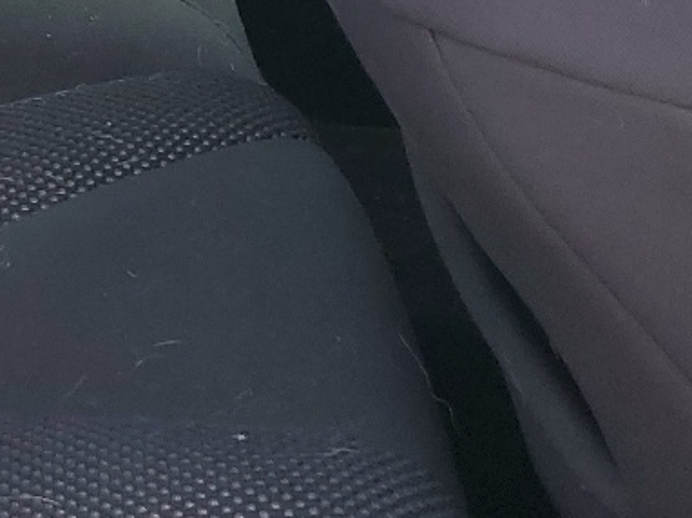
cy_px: -413
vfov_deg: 12.4
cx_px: -254
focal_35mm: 109
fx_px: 2178
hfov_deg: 16.8
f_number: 1.5
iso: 50
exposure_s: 1/145
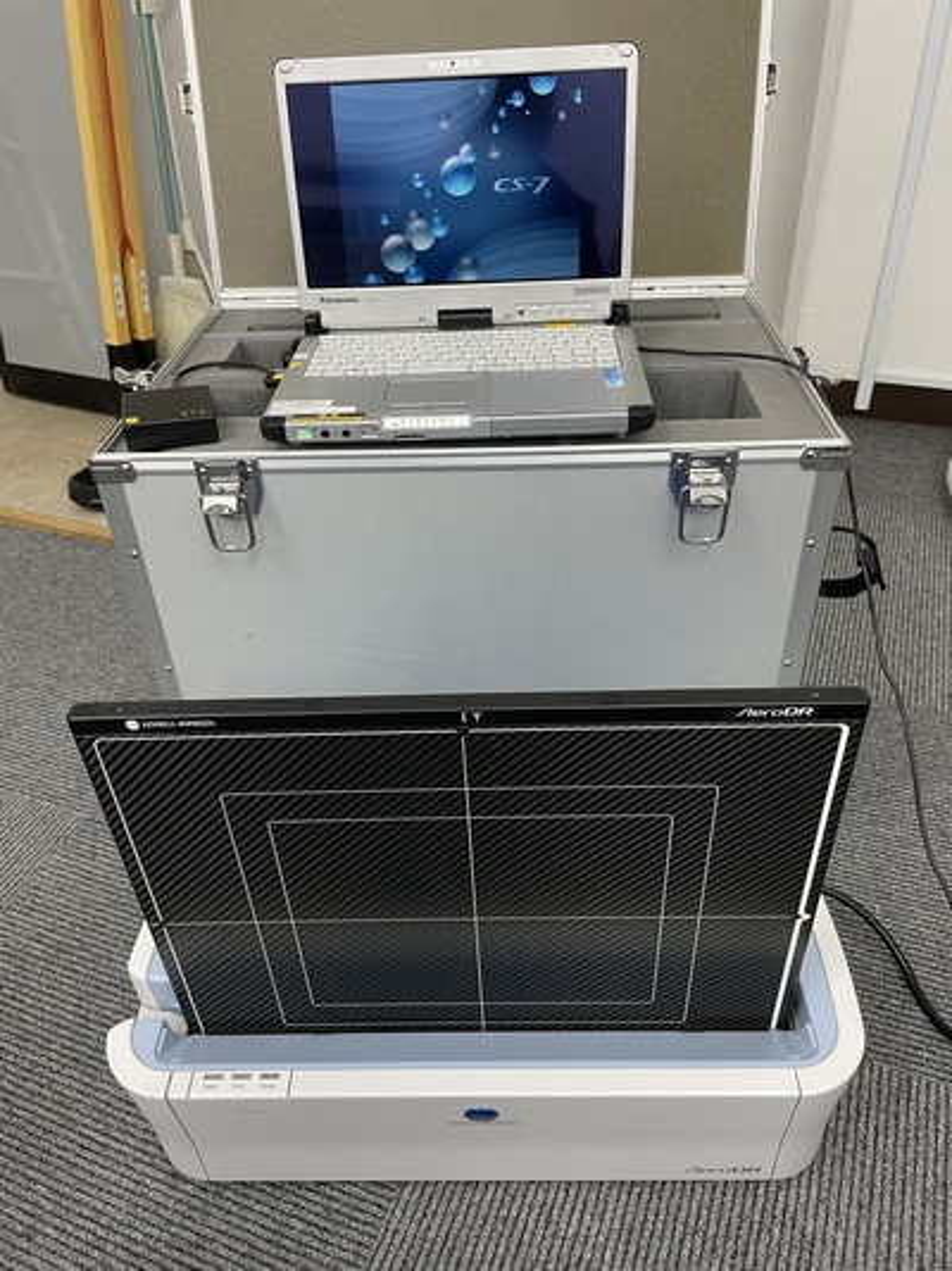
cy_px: 636
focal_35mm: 26
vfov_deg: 67.3
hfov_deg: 53.0
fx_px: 954
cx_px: 476
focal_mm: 4.2
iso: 100
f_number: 1.6
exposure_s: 1/50
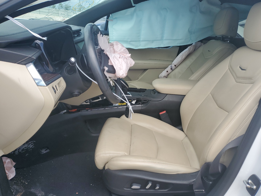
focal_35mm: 26
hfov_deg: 67.3
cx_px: 130
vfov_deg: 53.1
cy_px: 98
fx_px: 196
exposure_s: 1/1000
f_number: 1.5
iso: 50
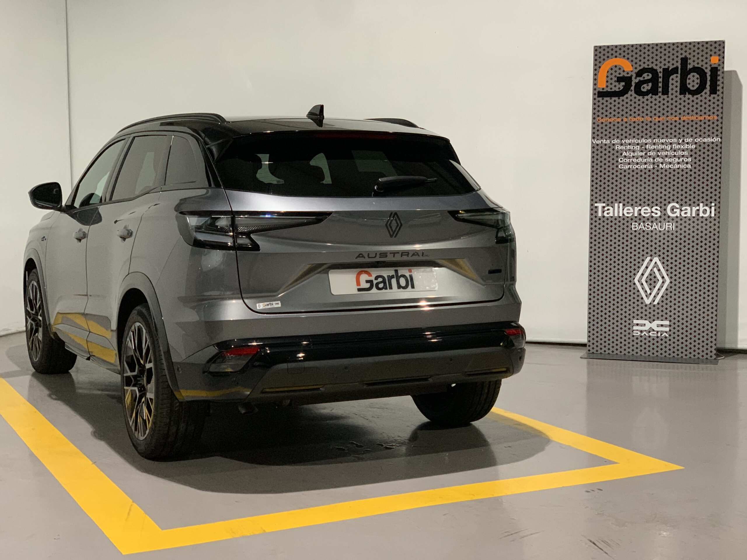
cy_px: 280
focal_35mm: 52
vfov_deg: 28.0
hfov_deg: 36.8
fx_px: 1122
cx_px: 374
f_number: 2.4
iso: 400
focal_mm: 6
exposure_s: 1/60
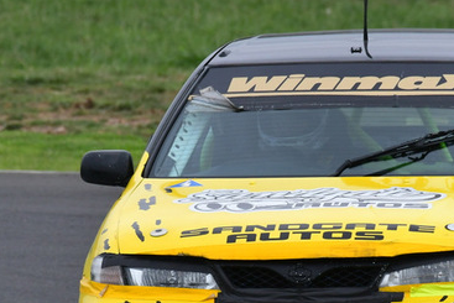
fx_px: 20651
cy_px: 181
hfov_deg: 1.3
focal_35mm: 1637
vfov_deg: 0.8
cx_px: 224
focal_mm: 500
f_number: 11
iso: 800
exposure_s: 1/640
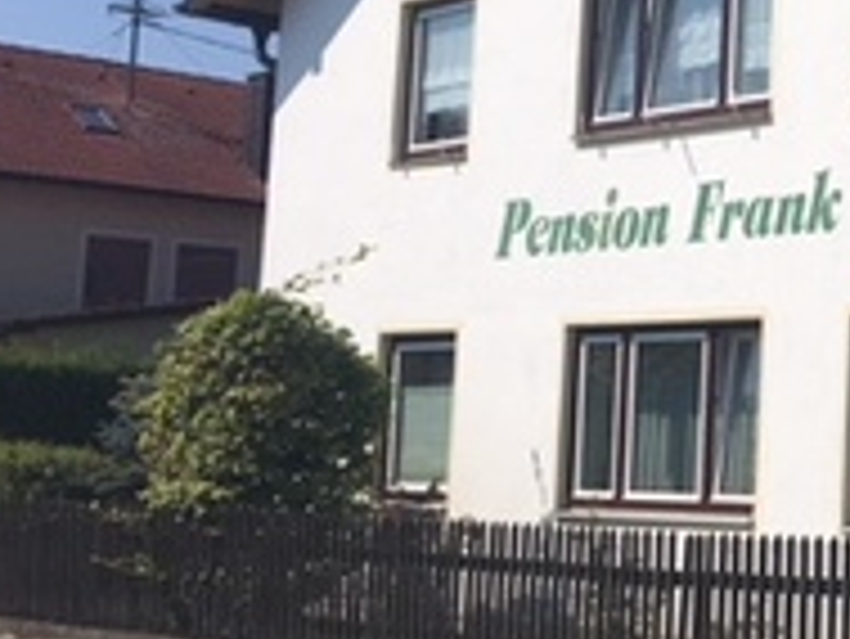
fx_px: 2113
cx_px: 1093
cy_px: 189
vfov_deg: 17.1
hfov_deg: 20.8
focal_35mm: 86
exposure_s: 1/3344
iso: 25
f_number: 2.2
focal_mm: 4.15
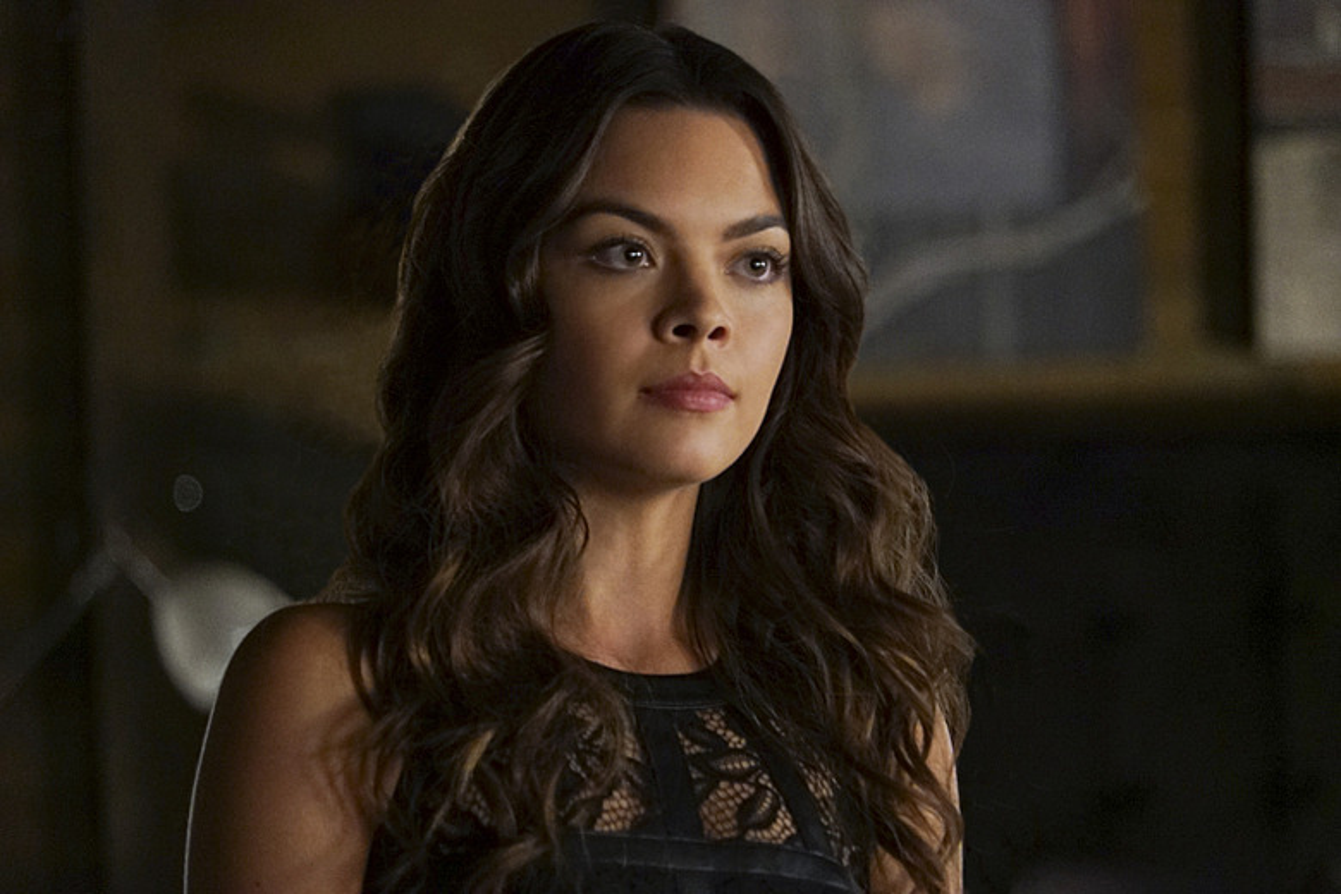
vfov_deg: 5.7
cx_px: 670
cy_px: 447
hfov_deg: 8.6
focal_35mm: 240
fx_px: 8939
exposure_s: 1/50
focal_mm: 240
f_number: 6.3
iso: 10000
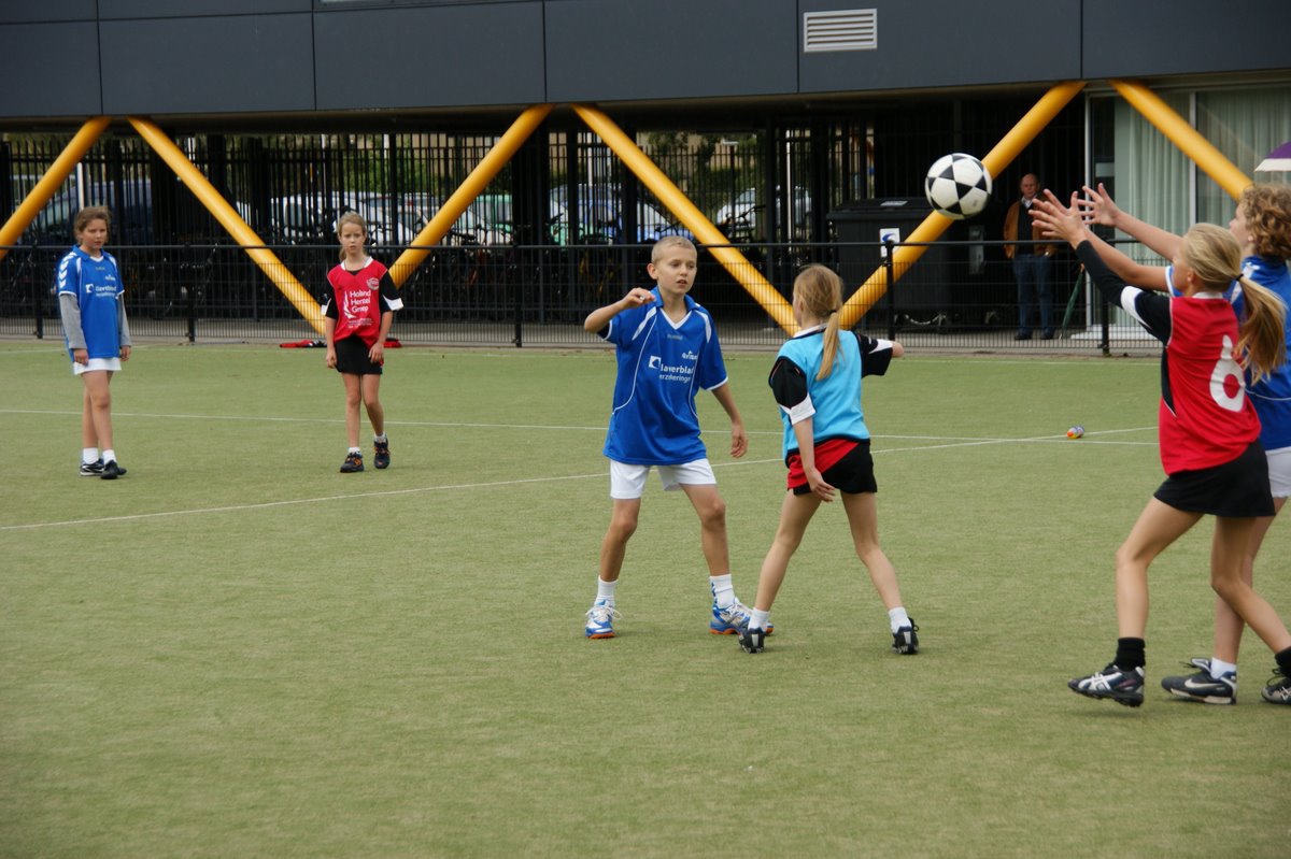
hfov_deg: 16.1
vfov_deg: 10.7
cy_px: 430
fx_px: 4570
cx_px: 646
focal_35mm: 128
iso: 200
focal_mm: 85
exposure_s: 1/320
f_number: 6.3
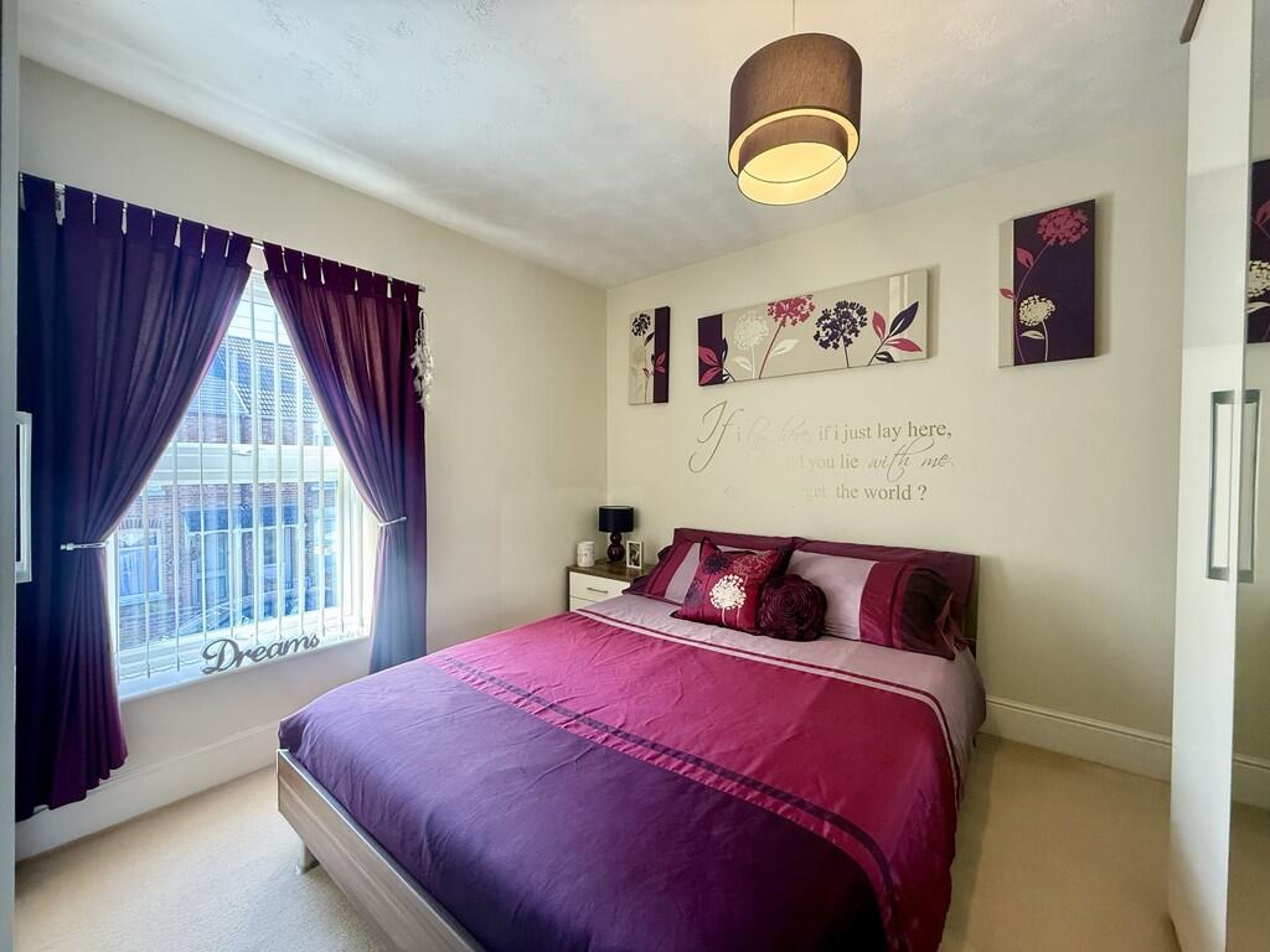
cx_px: 635
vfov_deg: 85.7
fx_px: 514
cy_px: 476
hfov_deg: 102.1
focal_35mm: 14
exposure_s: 1/99
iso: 320
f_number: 2.2
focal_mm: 2.22
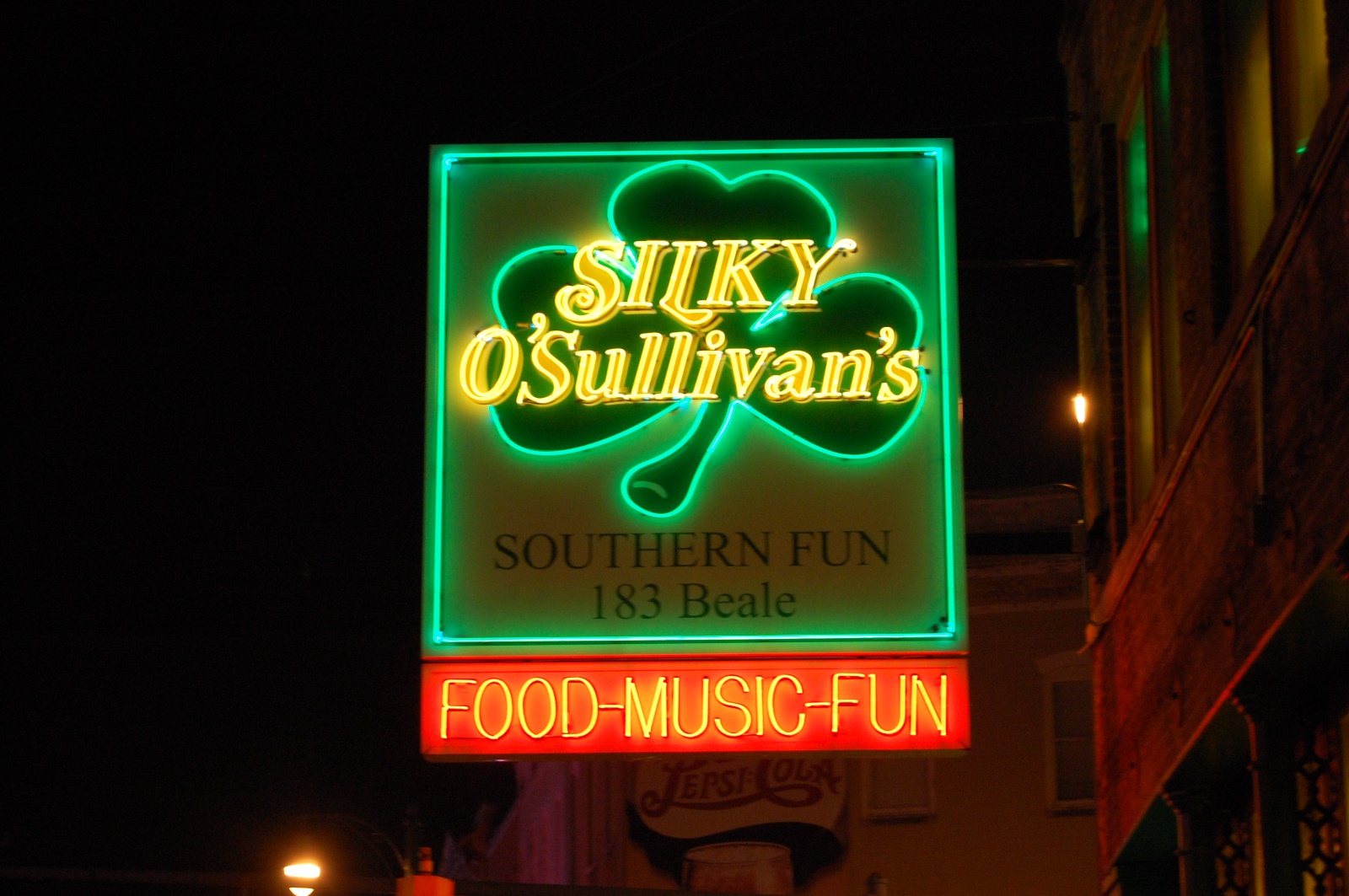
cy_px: 448
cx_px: 674
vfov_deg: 16.5
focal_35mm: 82
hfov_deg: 24.6
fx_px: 3088
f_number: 5.6
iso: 800
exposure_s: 1/25
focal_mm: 55
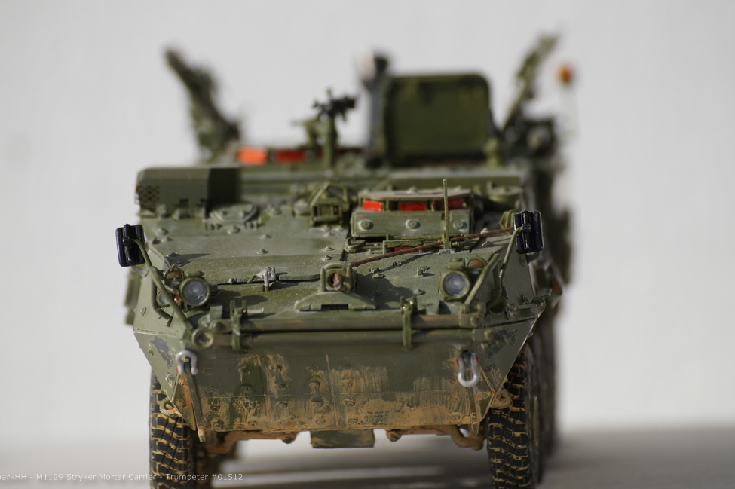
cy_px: 240
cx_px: 364
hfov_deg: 7.4
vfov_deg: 5.0
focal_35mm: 277
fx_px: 5652
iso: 100
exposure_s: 1/640
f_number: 6.3
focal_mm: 180
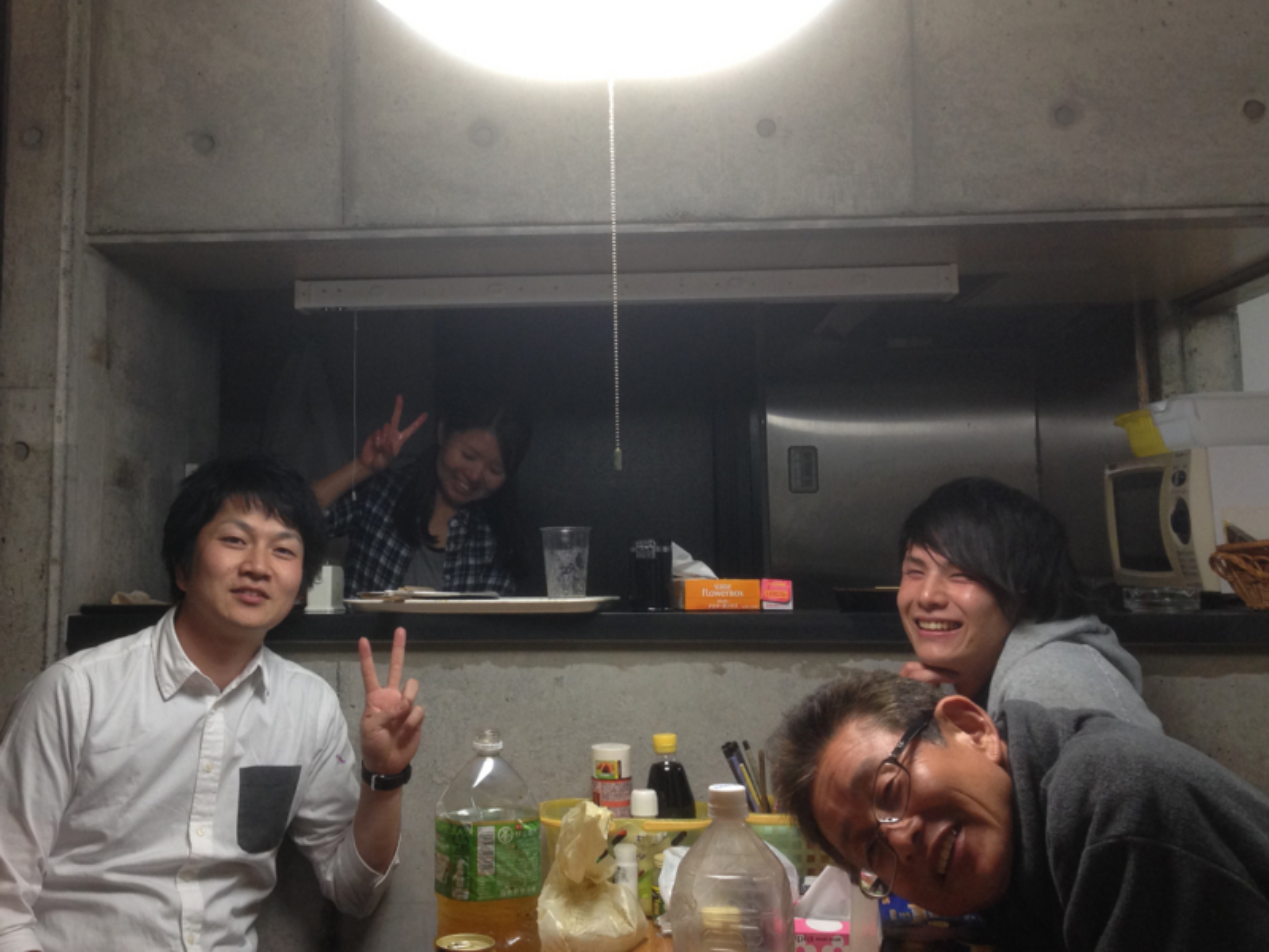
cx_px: 634
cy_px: 476
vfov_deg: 42.9
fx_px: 1210
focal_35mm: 33
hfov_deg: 55.4
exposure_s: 1/20
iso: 100
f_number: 2.4
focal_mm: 4.12
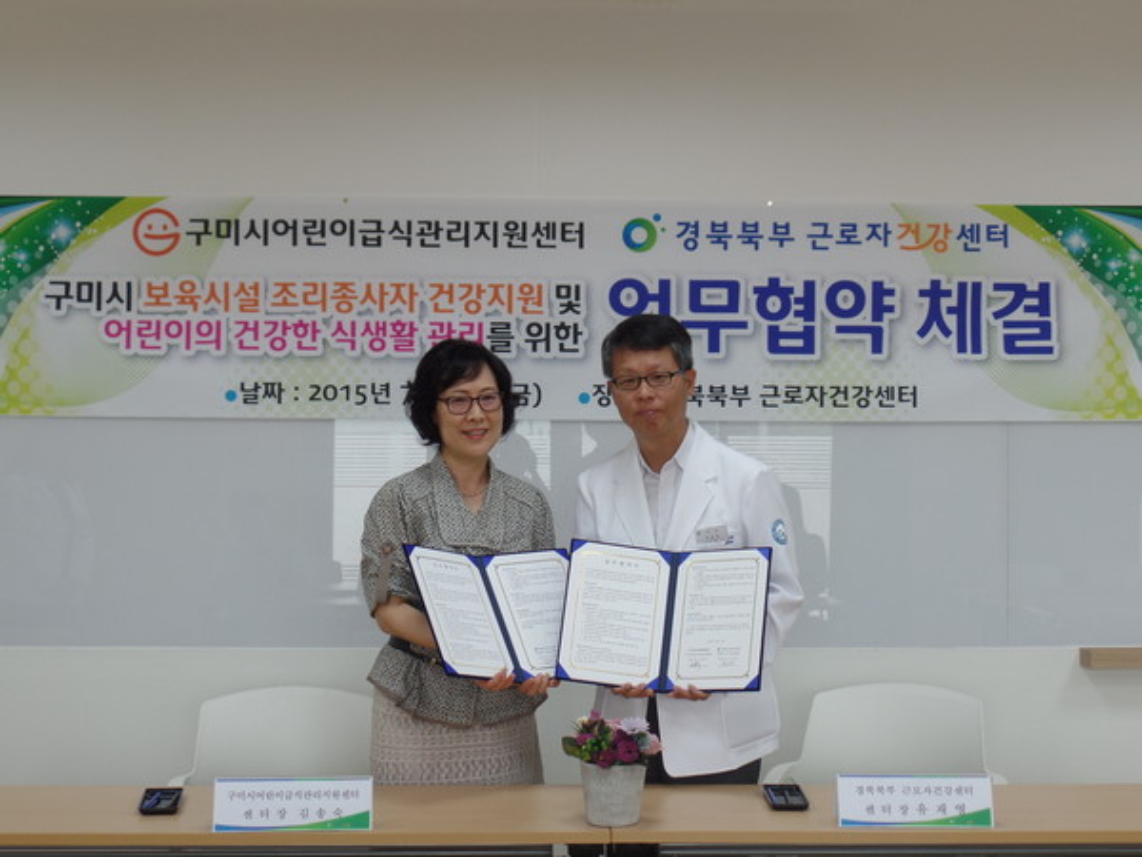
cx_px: 571
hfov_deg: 30.3
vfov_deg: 22.9
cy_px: 428
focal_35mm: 64
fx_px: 2111
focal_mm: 11.4
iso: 100
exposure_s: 1/45
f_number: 3.6
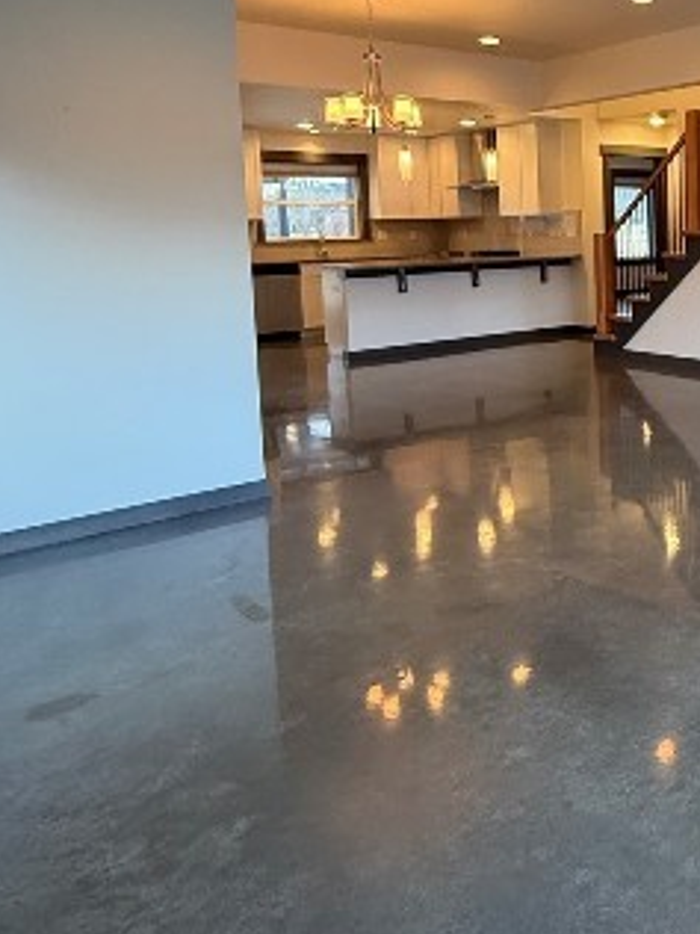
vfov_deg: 52.7
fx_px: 917
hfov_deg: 35.4
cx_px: 780
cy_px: 296
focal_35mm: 34
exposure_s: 1/120
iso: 400
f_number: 2.2
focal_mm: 2.22
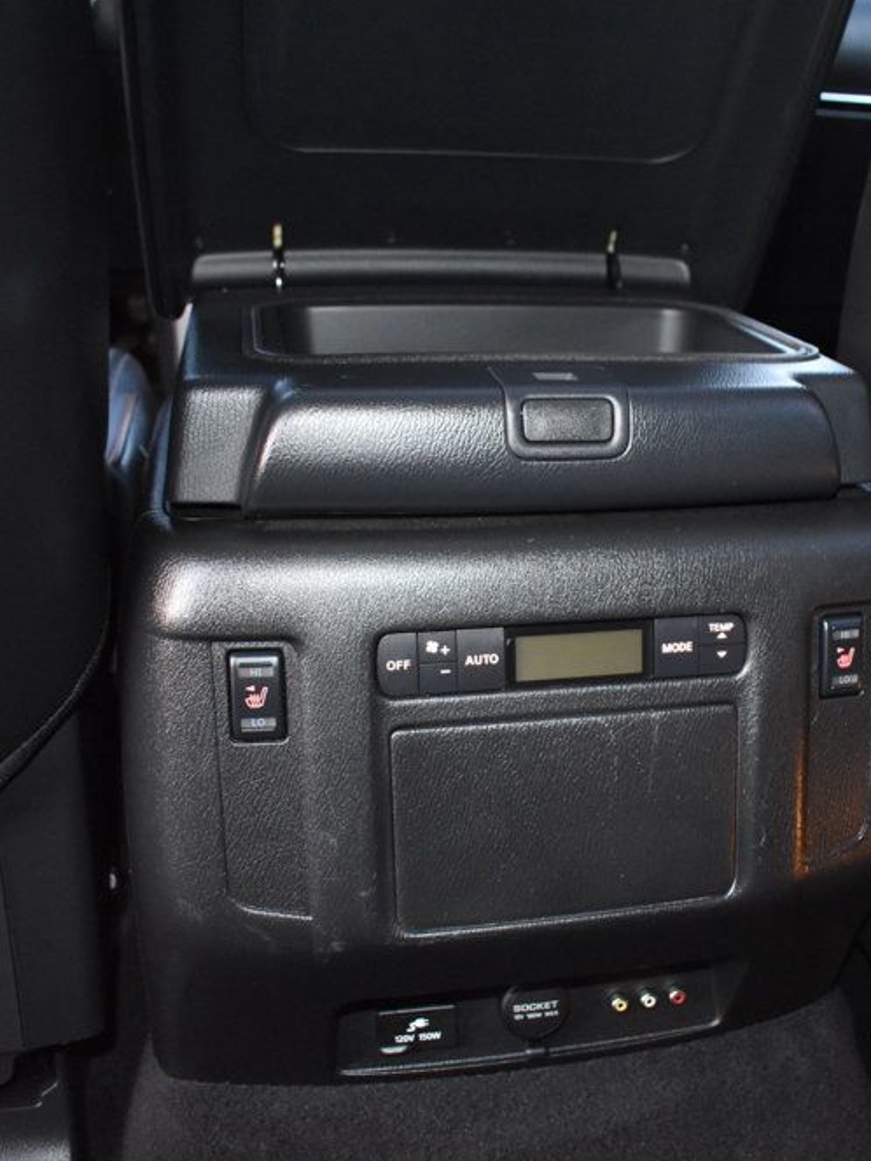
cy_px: 587
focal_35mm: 40
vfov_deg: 46.8
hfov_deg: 35.1
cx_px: 658
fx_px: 1342
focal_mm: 18
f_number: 3.5
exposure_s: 1/20
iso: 3200
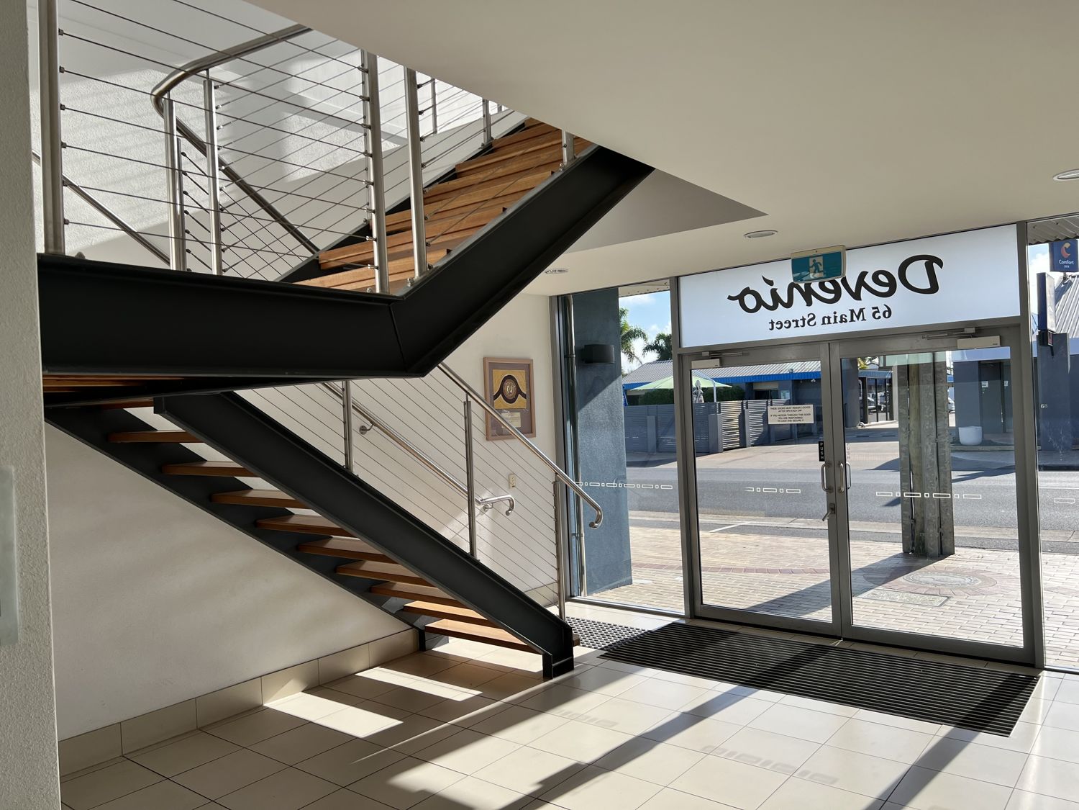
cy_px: 405
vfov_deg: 53.1
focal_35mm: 26
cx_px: 540
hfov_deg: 67.3
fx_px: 810
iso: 50
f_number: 1.5
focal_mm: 5.7
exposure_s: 1/743
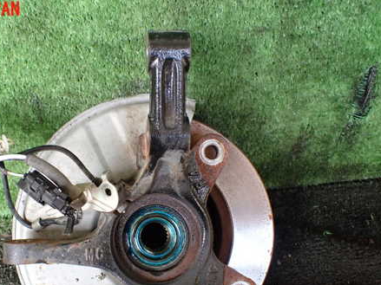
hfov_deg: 45.0
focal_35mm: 41
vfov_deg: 34.7
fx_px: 451
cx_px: 122
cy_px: 194
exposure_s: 1/125
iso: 400
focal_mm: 5.4
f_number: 2.3
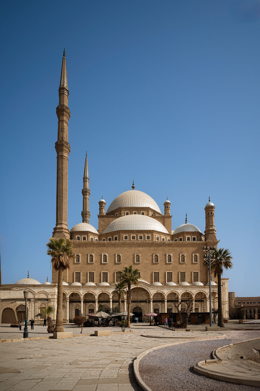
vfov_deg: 73.8
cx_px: 130
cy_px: 196
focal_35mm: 24
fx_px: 260
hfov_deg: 53.1
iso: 100
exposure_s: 1/500
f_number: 10
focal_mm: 24
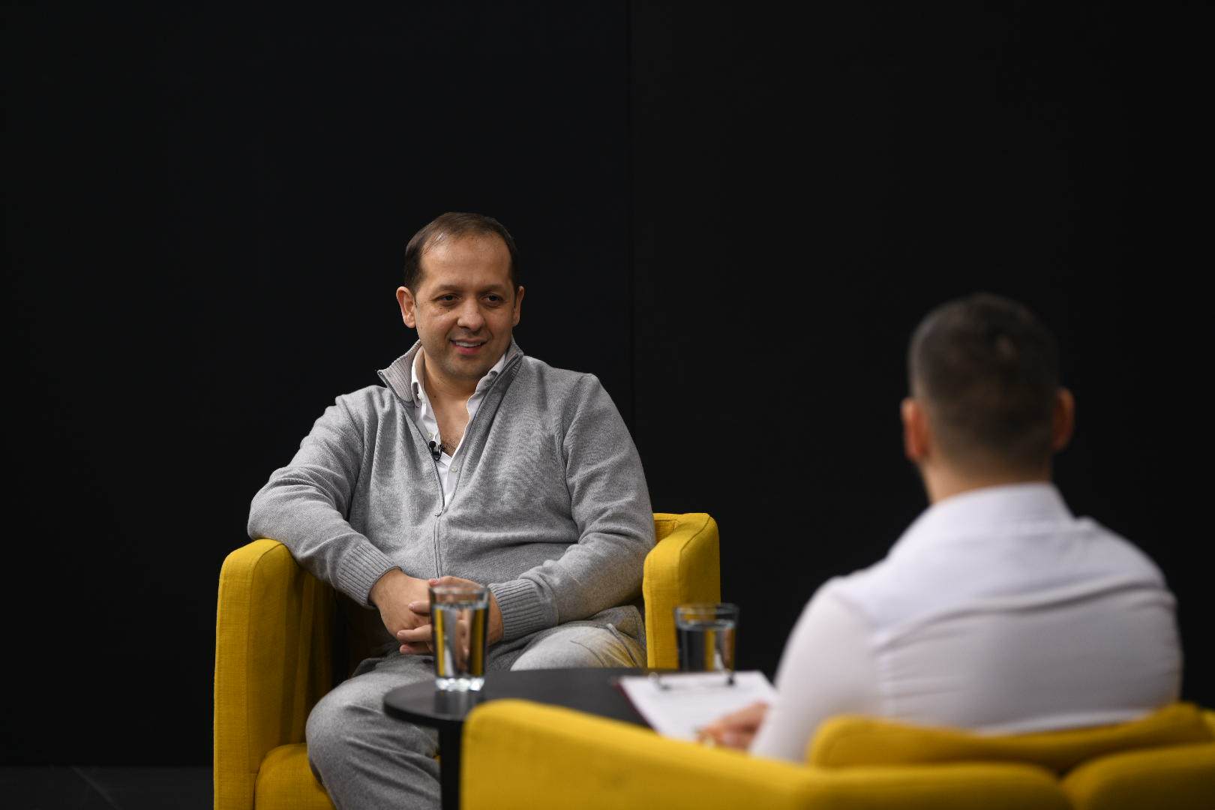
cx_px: 608
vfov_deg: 8.9
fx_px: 5231
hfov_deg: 13.2
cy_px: 405
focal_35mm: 155
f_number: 3.2
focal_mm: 155
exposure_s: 1/160
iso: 320
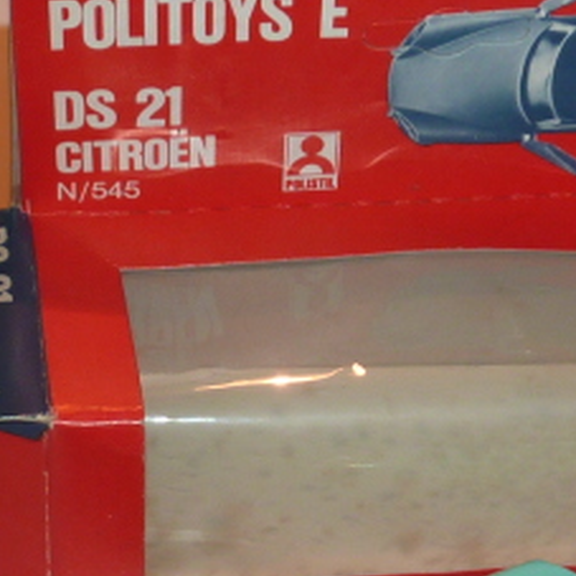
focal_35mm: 127
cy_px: 556
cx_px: 353
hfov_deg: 13.7
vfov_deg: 13.6
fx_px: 2391
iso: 100
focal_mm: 4.7
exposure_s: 1/30
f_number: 3.4
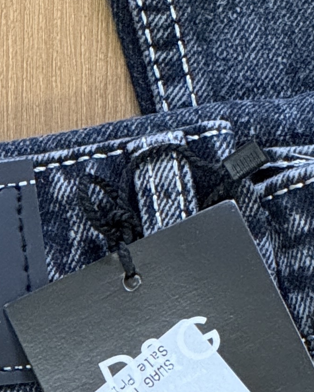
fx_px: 6549
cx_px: -91
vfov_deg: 3.4
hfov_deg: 2.7
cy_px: 788
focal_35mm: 564
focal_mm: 15.66
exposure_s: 1/100
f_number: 2.8
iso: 640
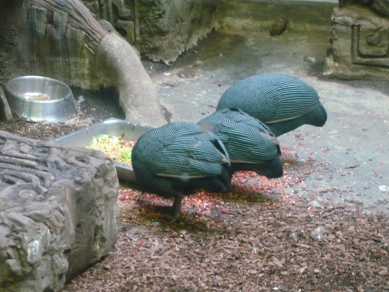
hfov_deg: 19.6
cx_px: 194
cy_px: 146
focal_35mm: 100
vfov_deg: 14.8
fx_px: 1124
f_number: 5.1
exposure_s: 1/8
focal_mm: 16.5
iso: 800
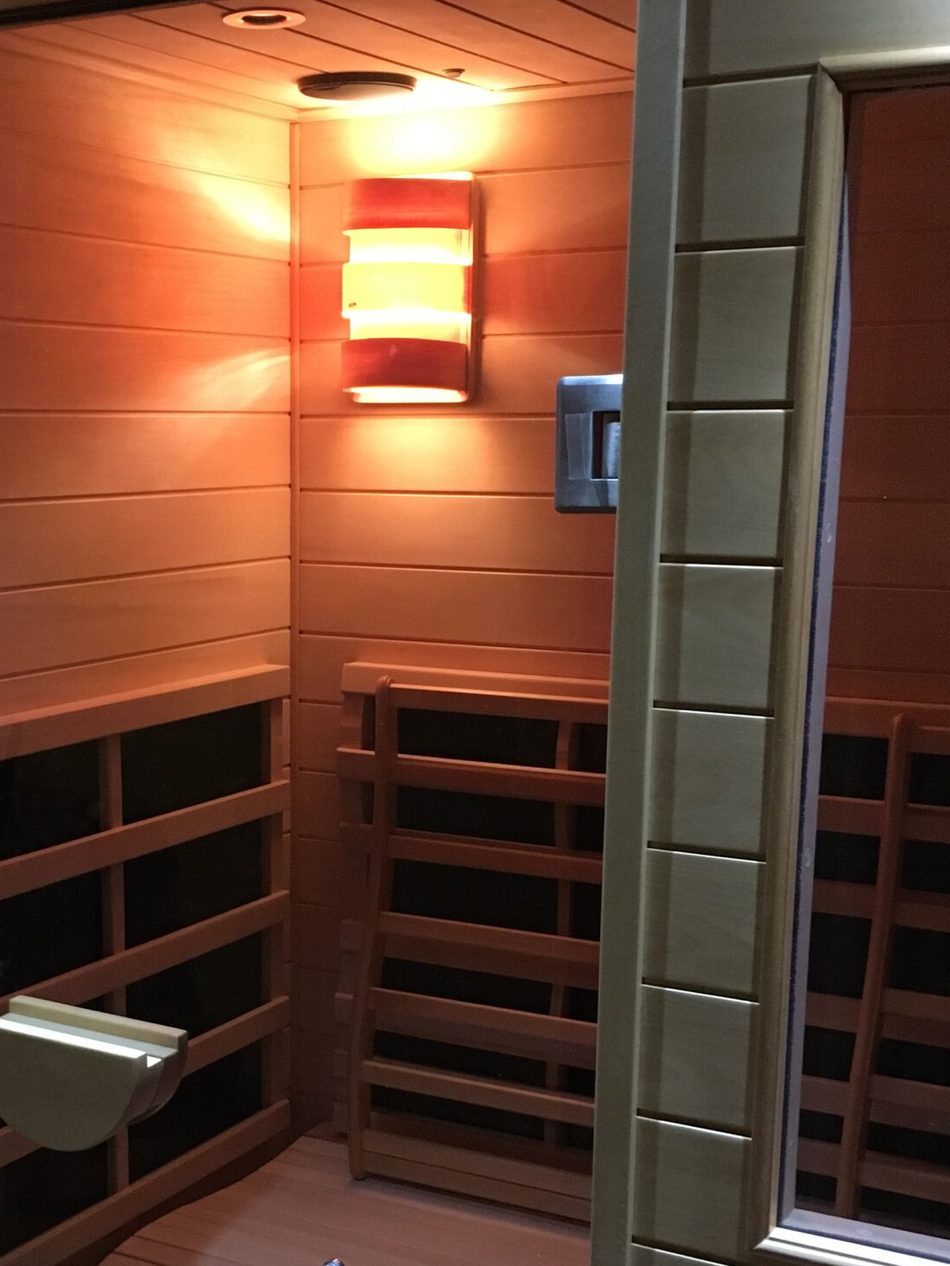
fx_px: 1866
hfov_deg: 28.3
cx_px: 270
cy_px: 875
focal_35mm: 51
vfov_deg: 37.0
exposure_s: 1/15
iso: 200
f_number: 2.2
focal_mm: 4.15
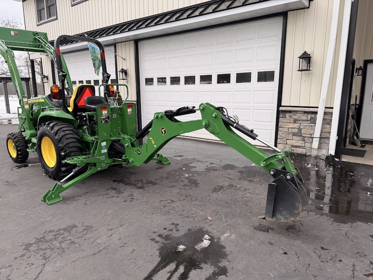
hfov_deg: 71.6
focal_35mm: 24
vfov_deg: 56.8
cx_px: 186
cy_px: 140
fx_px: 259
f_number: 1.78
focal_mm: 6.76
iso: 80
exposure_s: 1/2611
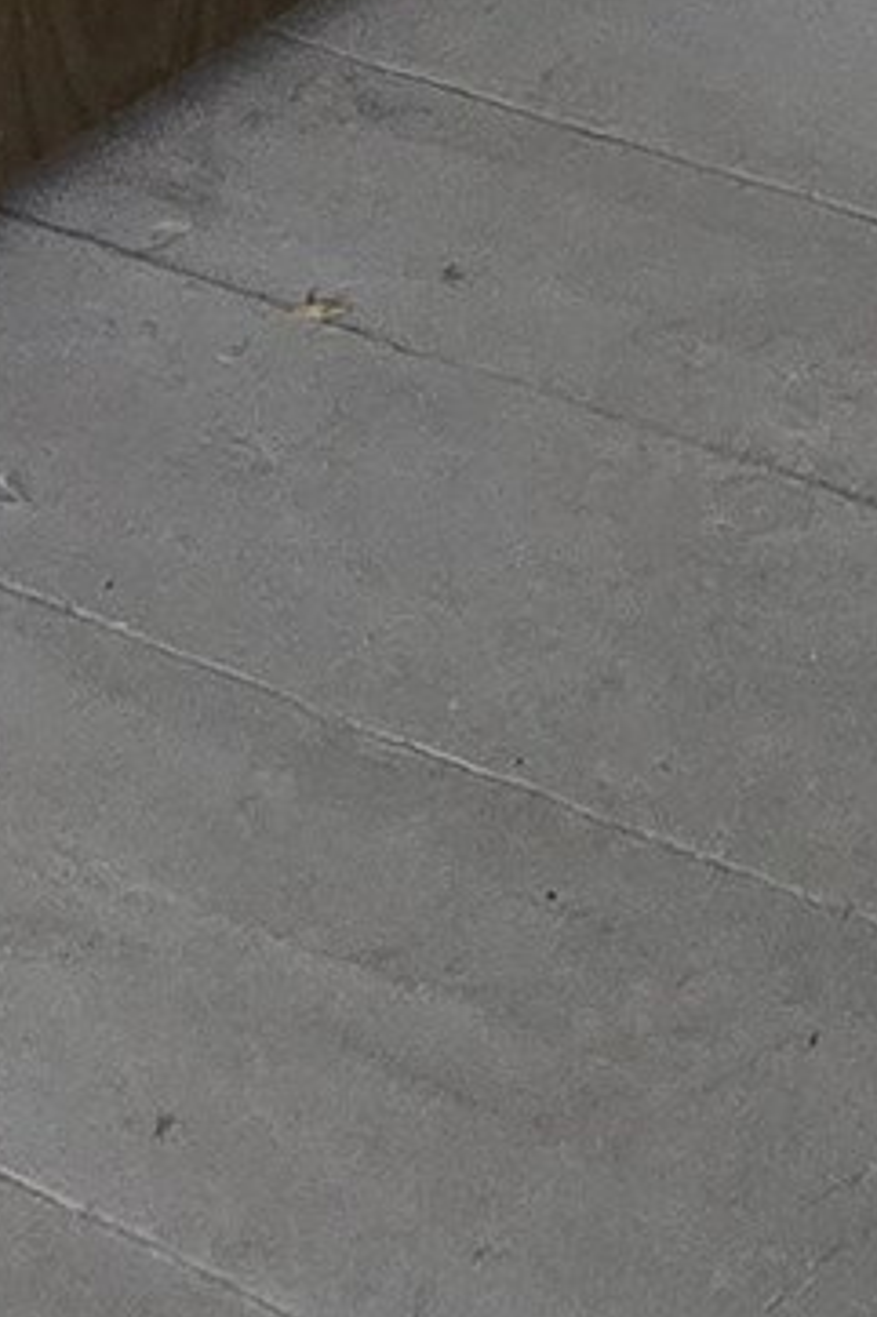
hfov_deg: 15.4
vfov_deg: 15.0
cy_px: -1790
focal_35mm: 86
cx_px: 997
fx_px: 3145
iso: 400
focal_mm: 2.2
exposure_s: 1/60
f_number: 2.2
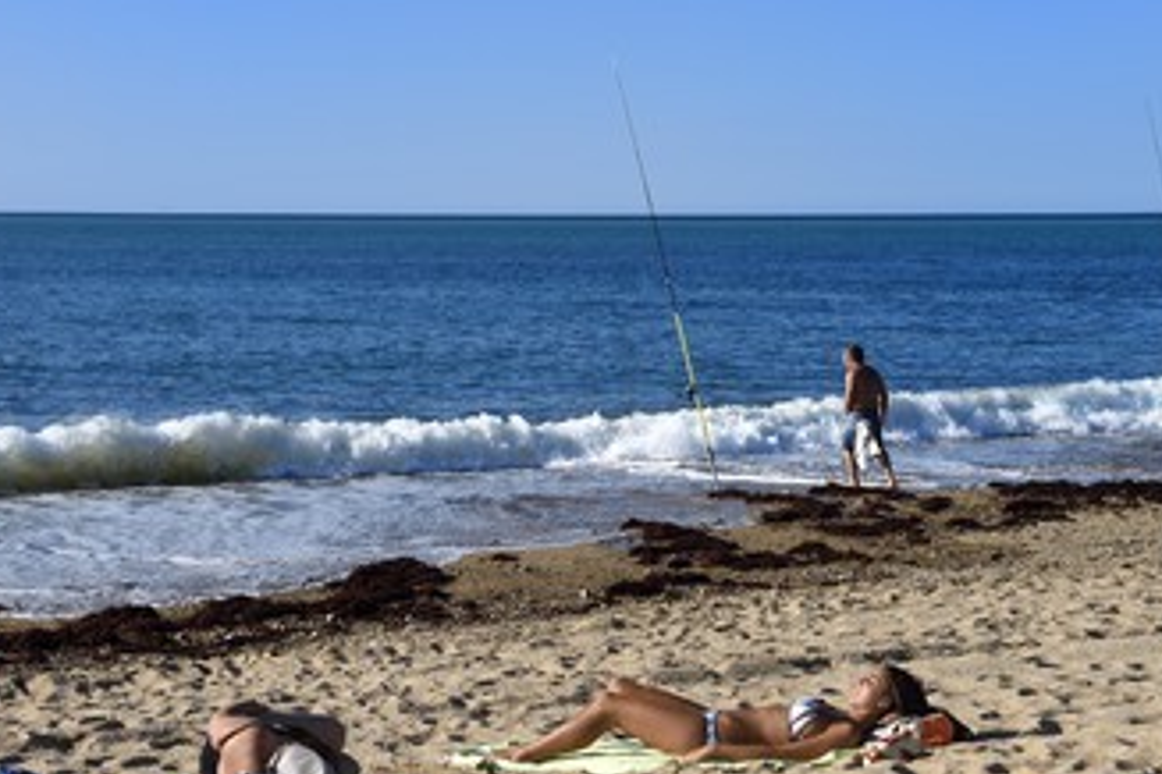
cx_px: 583
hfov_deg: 26.3
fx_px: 2485
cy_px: 472
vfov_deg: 17.7
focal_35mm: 77
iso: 200
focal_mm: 60
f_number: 13
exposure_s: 1/250
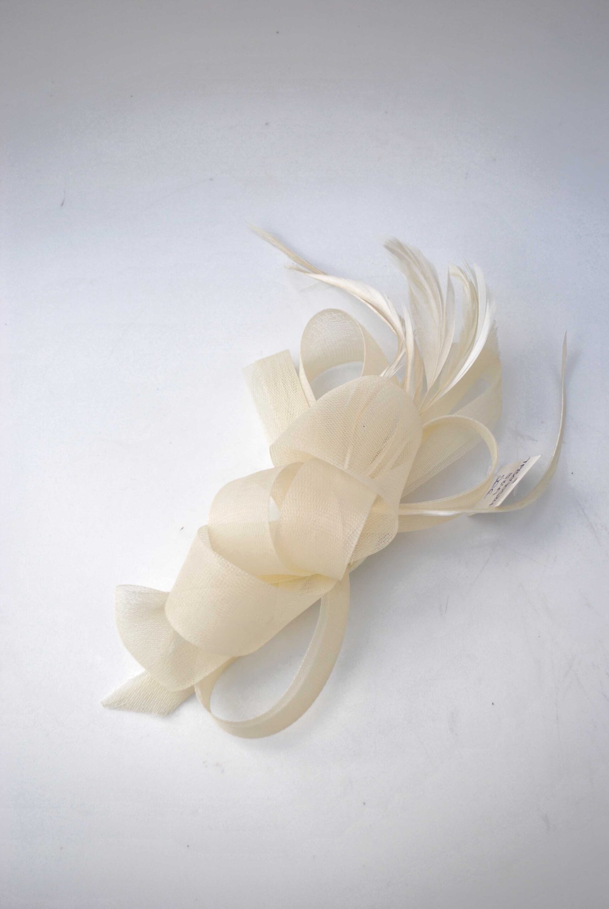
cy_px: 454
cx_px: 304
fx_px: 911
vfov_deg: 53.1
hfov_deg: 37.0
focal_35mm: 36
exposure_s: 1/500
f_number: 4
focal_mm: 24
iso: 100
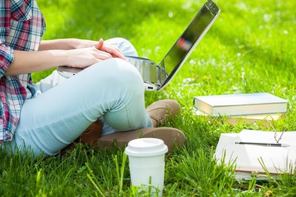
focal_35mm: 101
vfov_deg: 13.5
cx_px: 155
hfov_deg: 20.2
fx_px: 830
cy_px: 99
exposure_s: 1/320
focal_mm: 85
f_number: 4
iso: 200
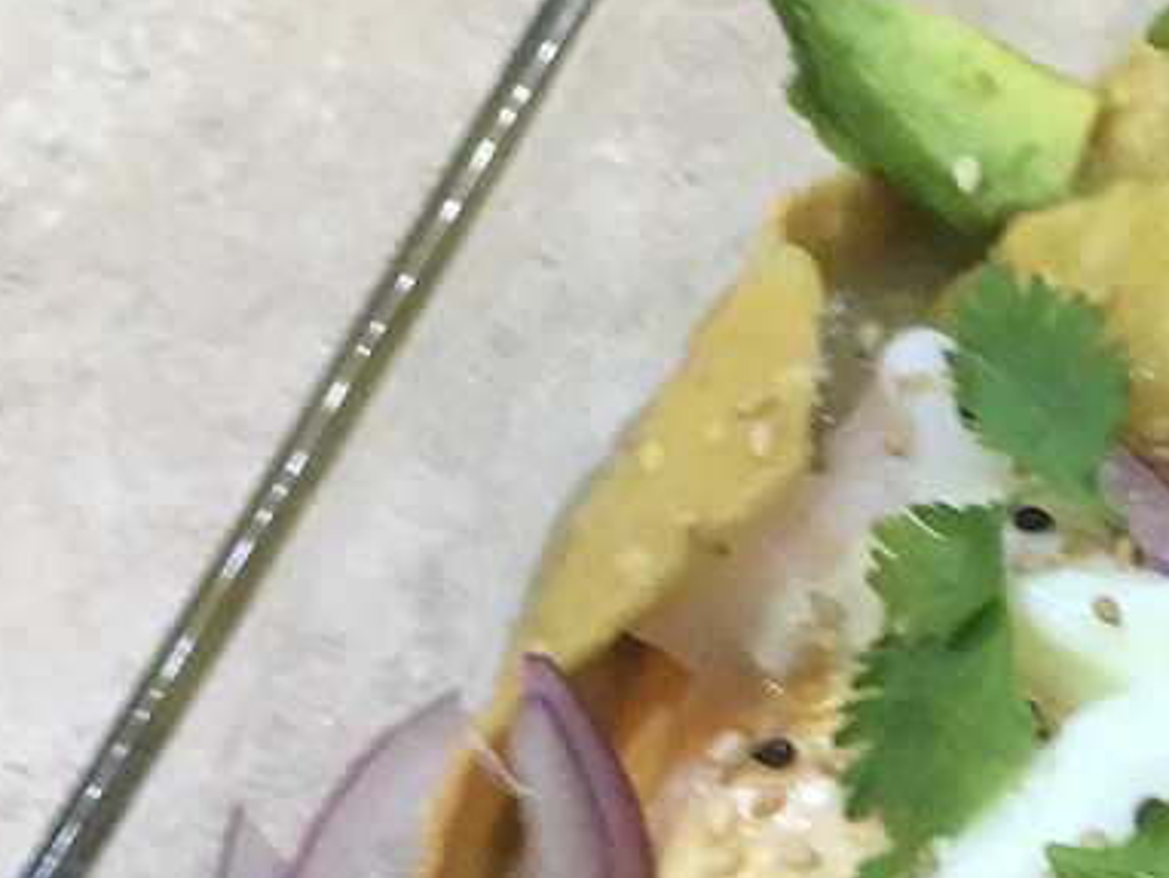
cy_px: 902
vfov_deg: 12.9
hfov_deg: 17.0
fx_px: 3818
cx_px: 1203
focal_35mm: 113
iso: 160
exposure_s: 1/40
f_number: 2.2
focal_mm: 4.15
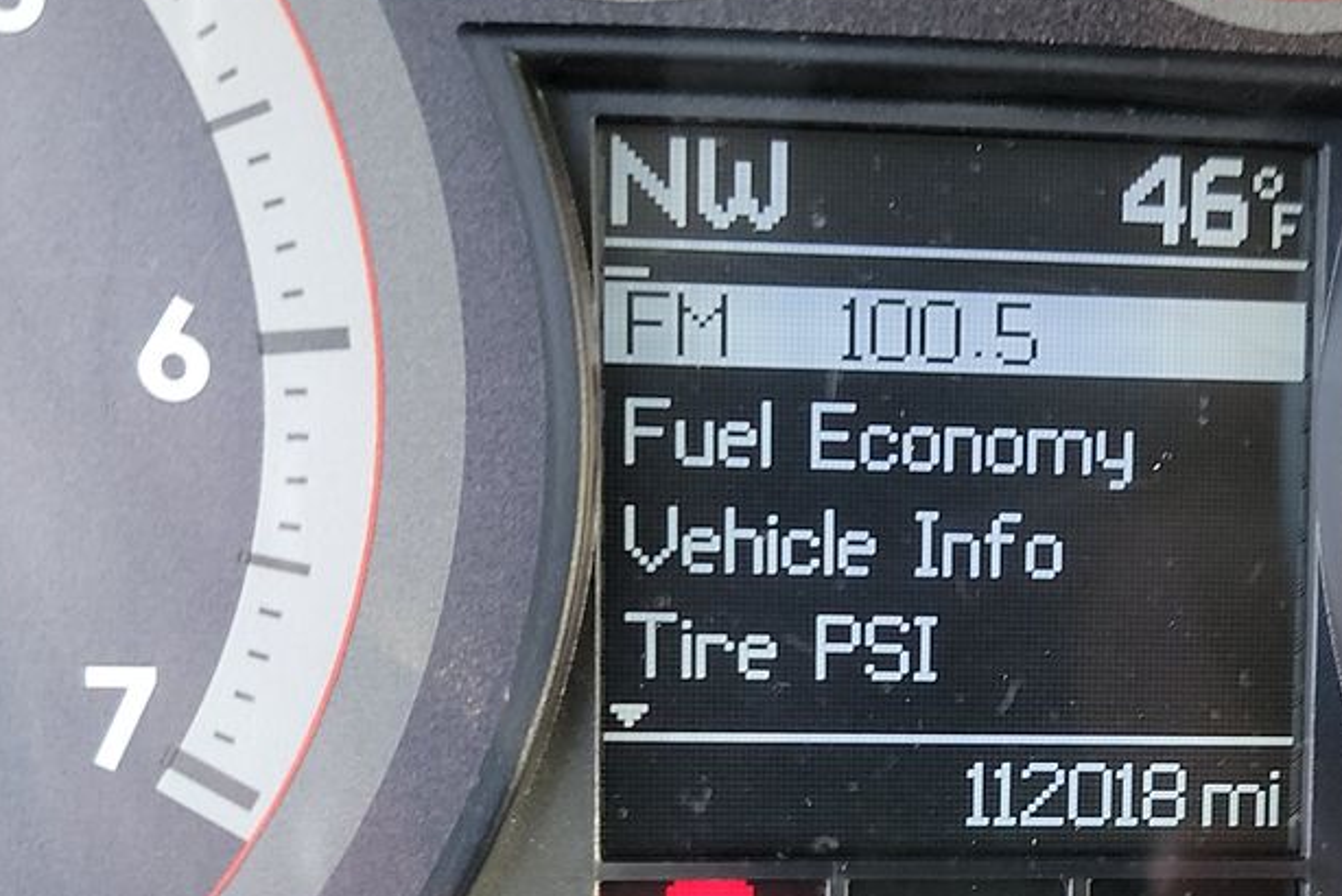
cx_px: 990
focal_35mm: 65
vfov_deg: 20.6
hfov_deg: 30.5
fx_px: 2424
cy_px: 754
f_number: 1.8
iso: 194
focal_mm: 6.7
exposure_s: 1/59
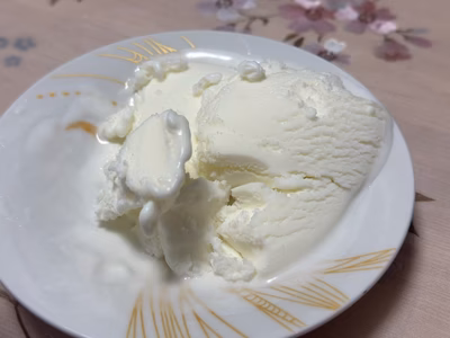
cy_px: 169
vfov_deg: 30.3
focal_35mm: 48
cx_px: 225
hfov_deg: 39.7
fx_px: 624
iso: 80
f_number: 1.78
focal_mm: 6.86
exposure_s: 1/100
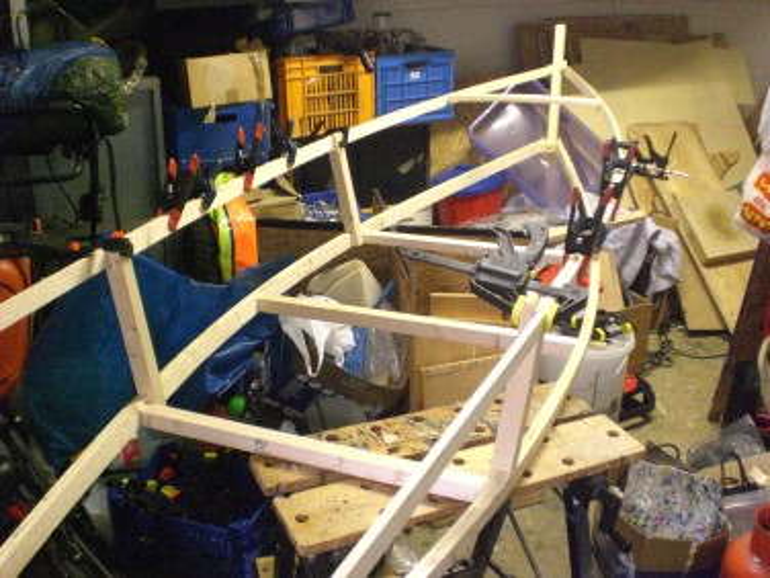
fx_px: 845
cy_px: 289
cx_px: 385
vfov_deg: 37.7
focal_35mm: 38
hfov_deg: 49.0
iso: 800
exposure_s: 1/30
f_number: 3.1
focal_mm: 6.3
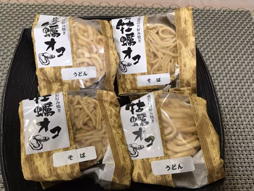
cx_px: 119
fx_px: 228
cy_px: 97
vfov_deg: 45.5
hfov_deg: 58.3
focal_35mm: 31
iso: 100
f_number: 2.2
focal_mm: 4.15
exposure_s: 1/30
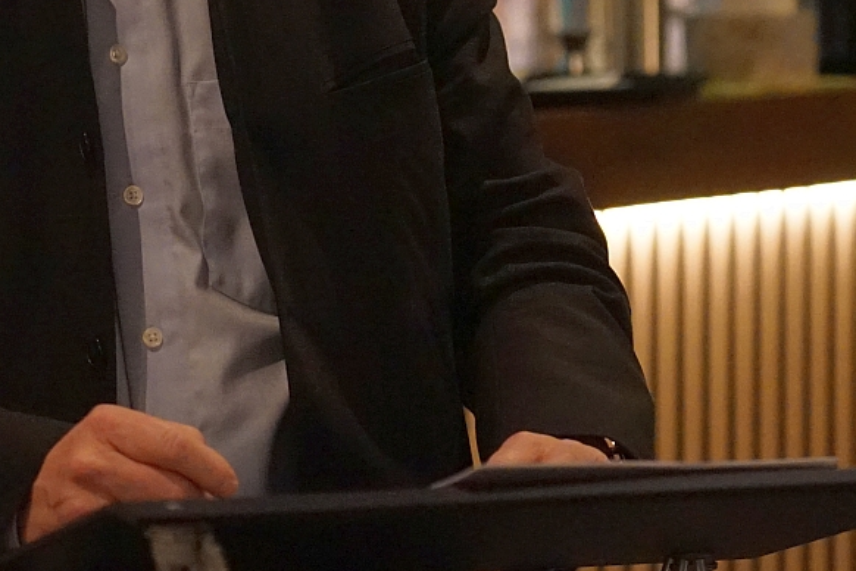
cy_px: -40
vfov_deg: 5.9
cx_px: 368
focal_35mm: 232
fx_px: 5516
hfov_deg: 8.9
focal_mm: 90
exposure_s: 1/80
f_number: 4
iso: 6400
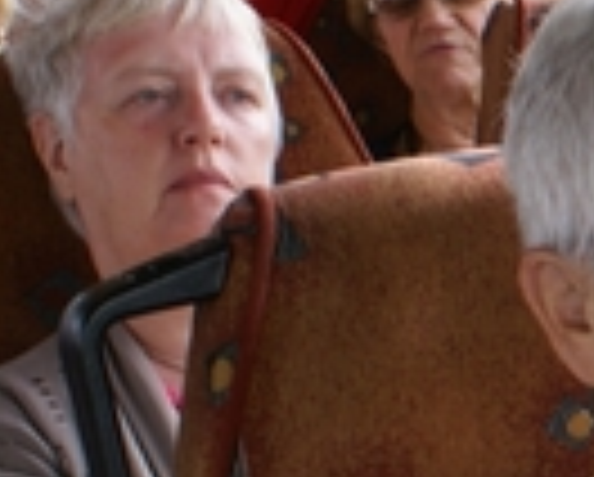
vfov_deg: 12.0
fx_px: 2254
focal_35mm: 128
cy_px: 360
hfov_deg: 13.5
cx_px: 1076
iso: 100
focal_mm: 20
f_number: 6.3
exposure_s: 1/60
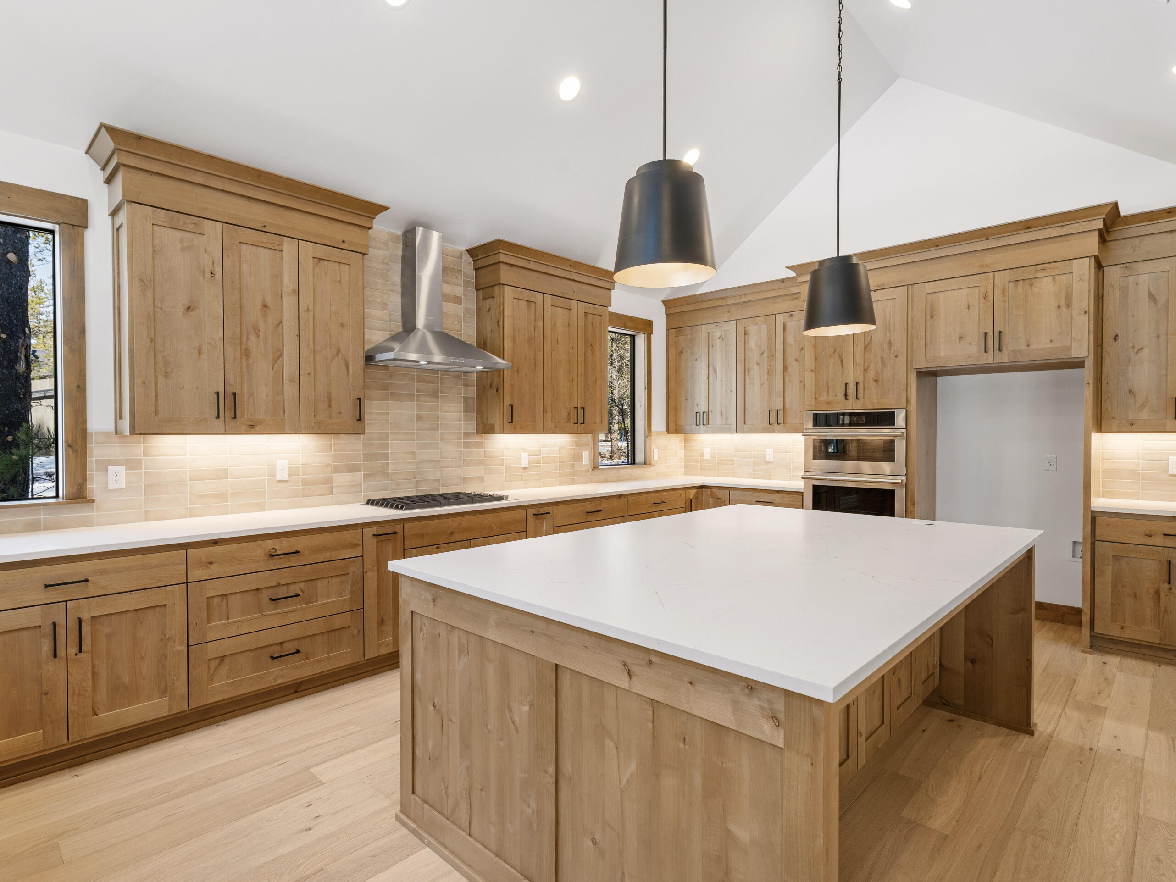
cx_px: 567
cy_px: 447
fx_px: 612
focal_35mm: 18
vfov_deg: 71.6
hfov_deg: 87.7
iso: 100
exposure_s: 1/6
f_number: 7.1
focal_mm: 16
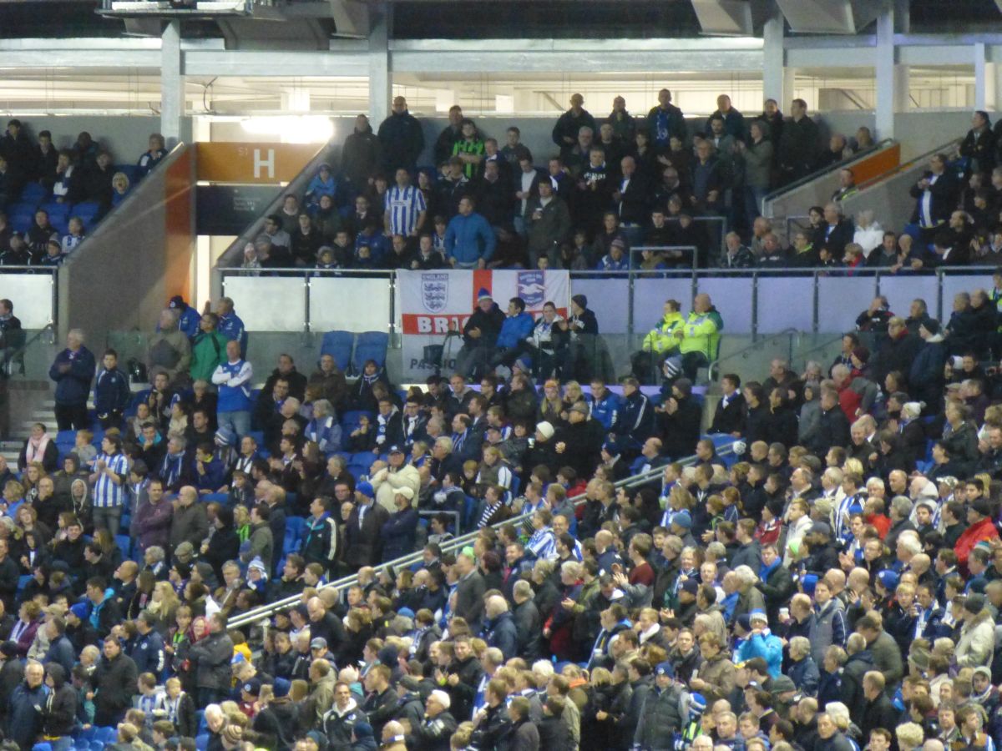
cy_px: 376
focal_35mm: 409
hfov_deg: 4.8
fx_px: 11839
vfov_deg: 3.6
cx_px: 501
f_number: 6
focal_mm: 73.1
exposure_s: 1/15
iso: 1600
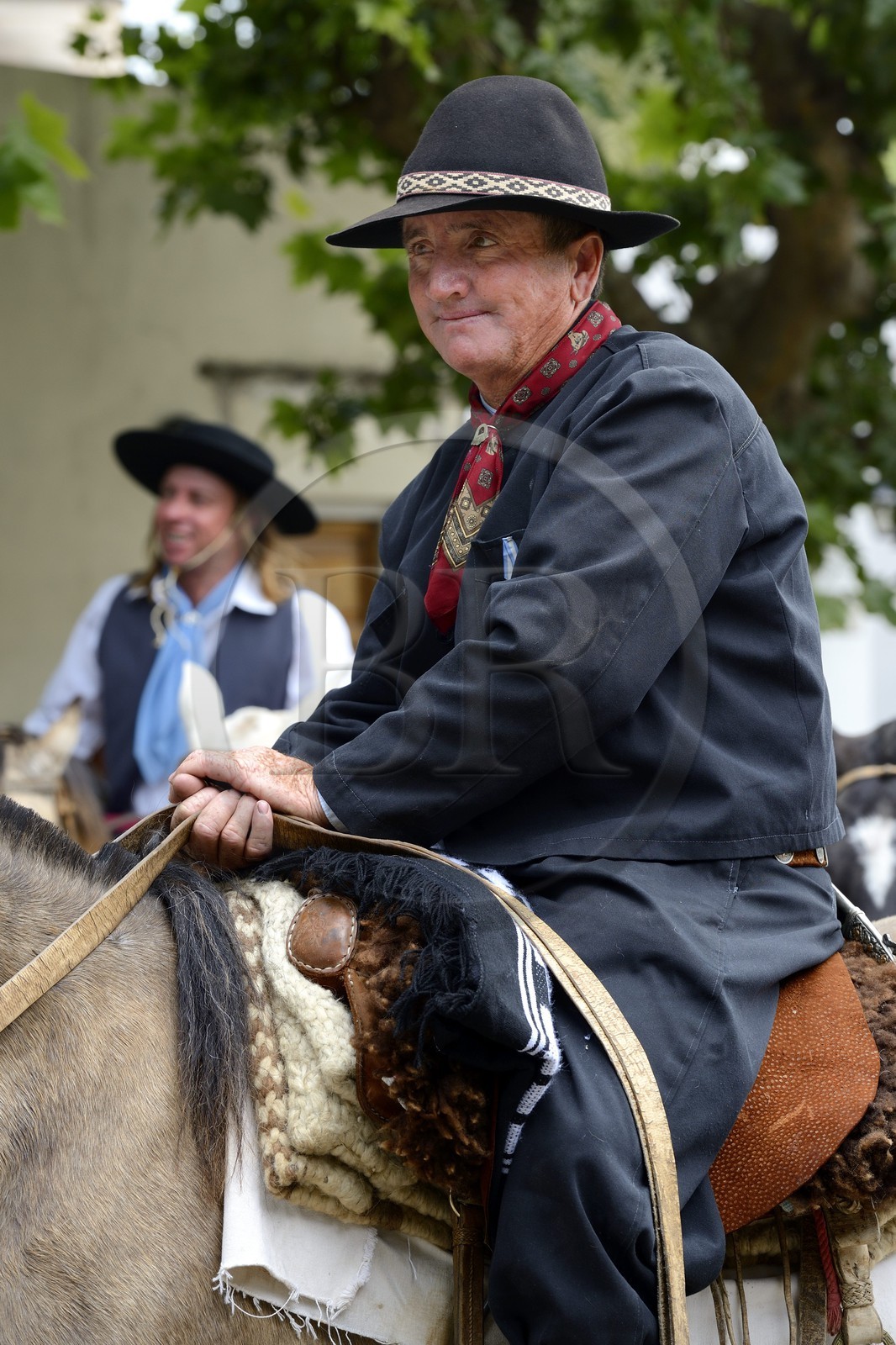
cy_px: 672
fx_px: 5042
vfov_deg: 15.2
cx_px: 448
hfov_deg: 10.2
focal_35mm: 135
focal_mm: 135
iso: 400
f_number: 7.1
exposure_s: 1/200
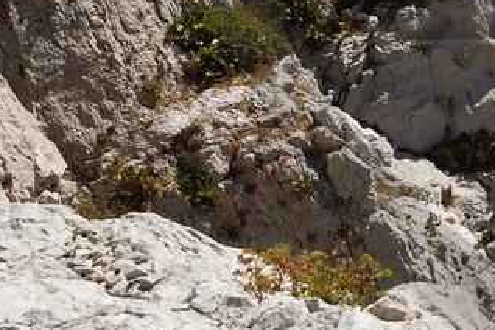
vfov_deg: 6.4
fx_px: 2901
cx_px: 813
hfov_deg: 9.4
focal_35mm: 211
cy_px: -213
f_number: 13
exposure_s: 1/400
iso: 200
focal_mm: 42
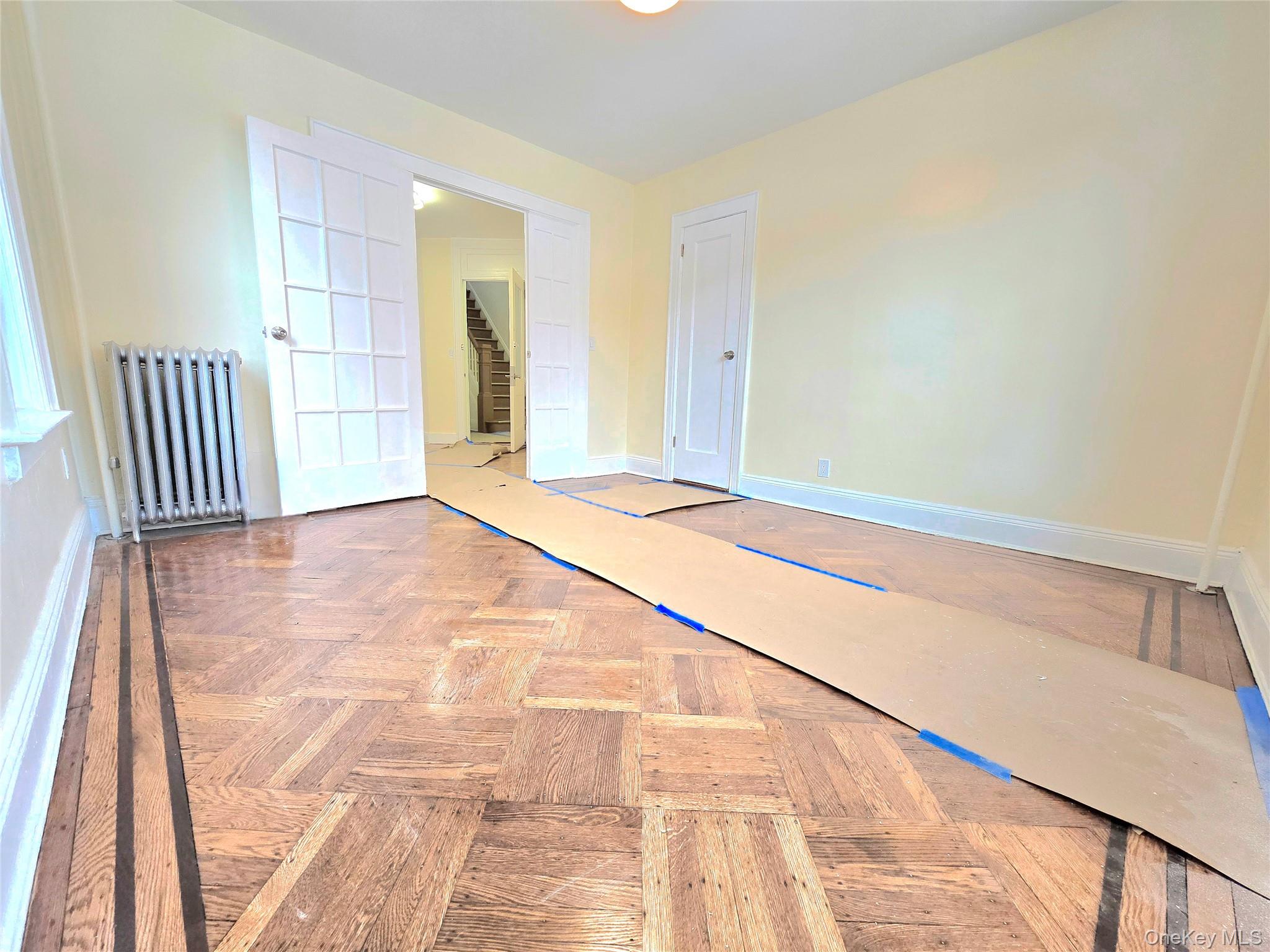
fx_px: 477
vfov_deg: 89.9
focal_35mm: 13
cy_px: 476
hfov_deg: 106.2
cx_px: 635
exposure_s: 1/60.2
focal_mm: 2.2
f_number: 2.2
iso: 80
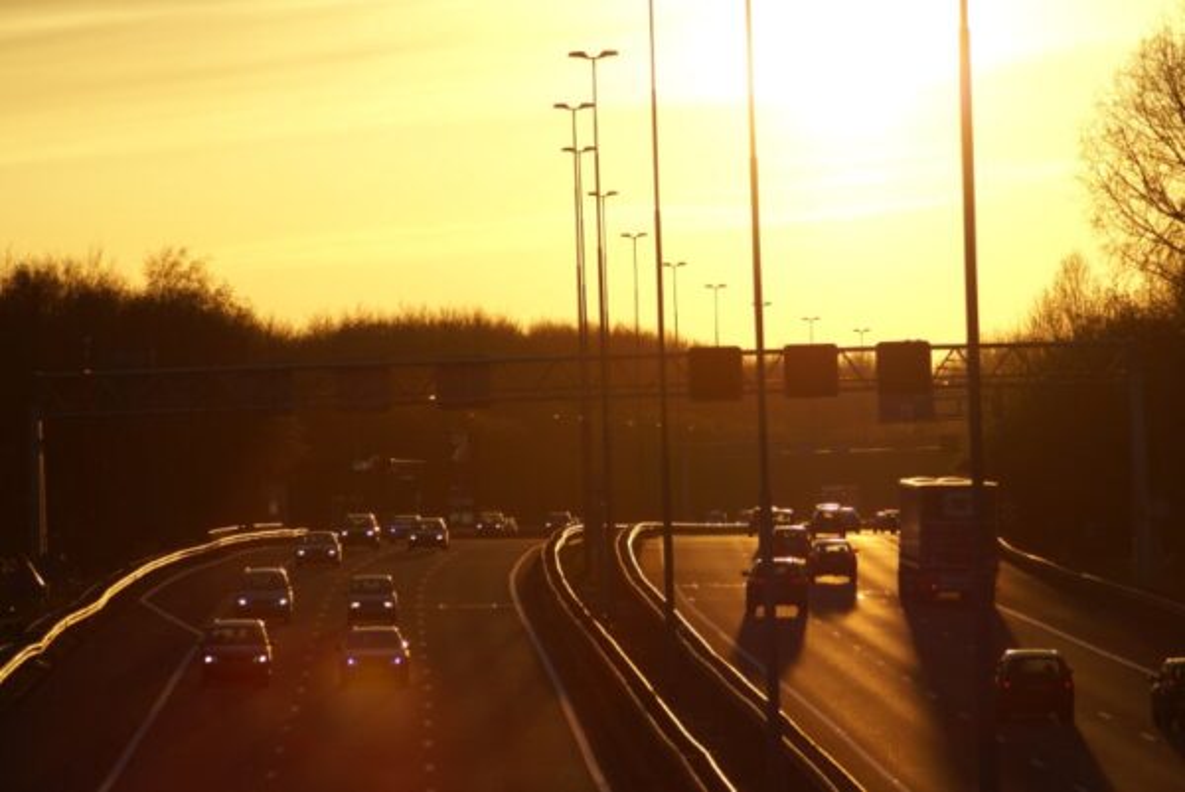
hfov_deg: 7.6
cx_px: 592
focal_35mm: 270
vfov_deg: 5.1
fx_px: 8894
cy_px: 396
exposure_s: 1/400
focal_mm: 180
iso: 100
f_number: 6.3
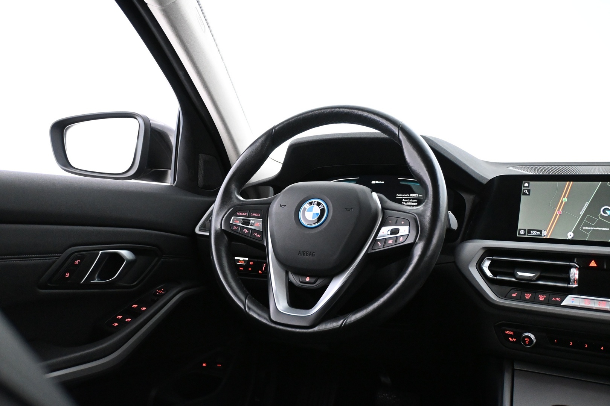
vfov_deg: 40.0
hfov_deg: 57.2
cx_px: 305
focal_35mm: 33
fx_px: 559
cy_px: 203
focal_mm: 22
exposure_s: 1/40
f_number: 4
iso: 5600
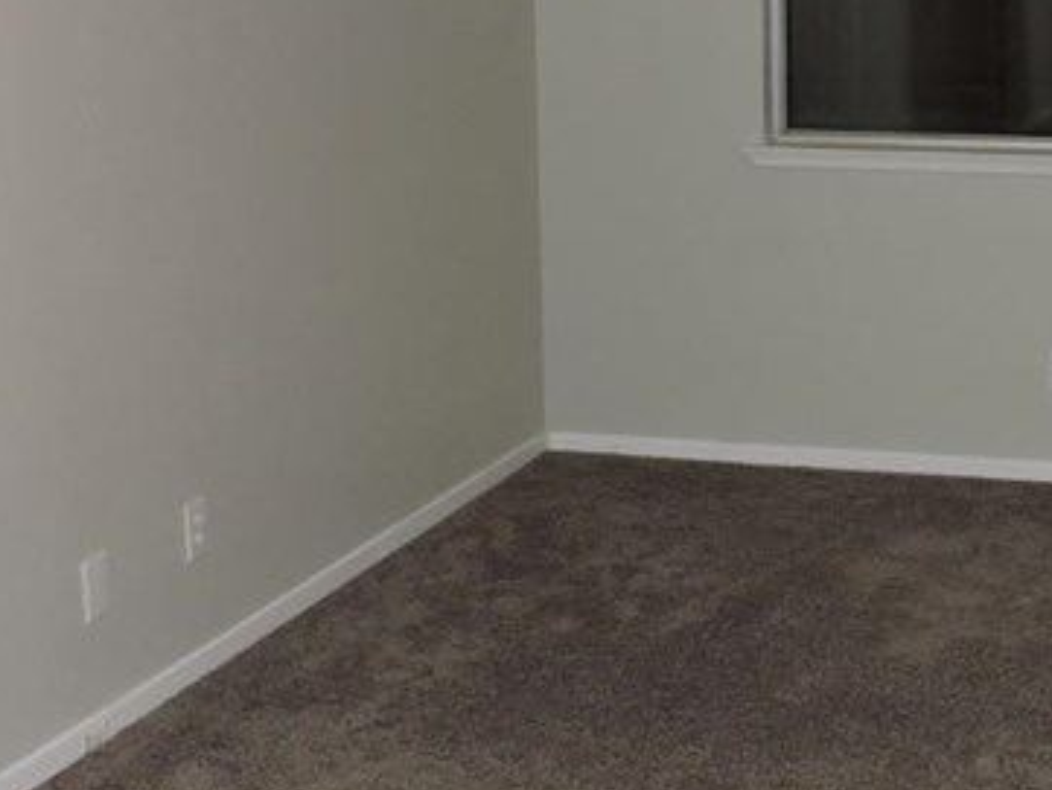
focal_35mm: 68
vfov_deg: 21.4
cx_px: 965
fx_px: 2067
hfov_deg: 27.4
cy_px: 197
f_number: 3
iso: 200
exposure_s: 1/30
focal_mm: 4.3
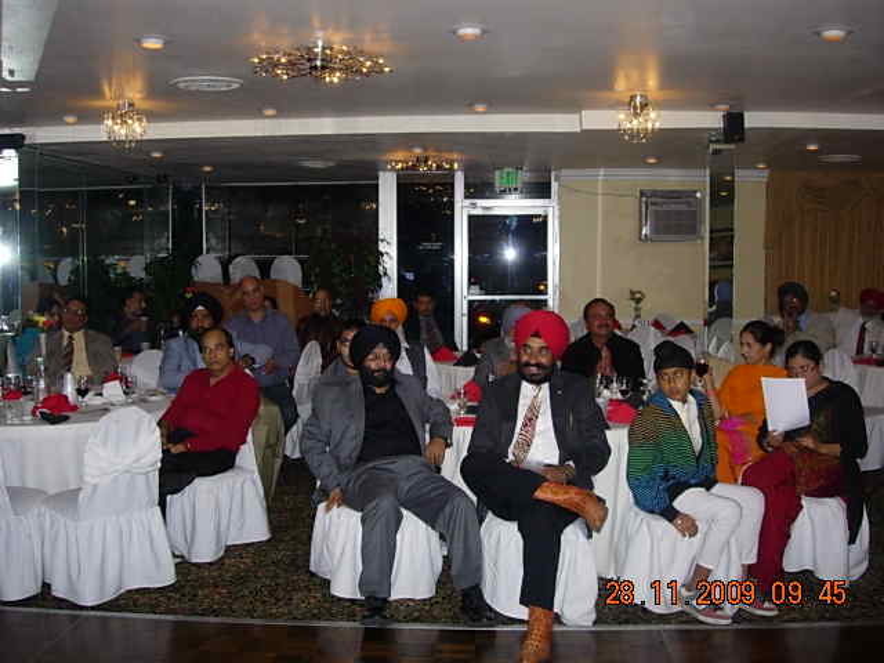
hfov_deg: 49.0
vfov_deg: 37.7
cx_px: 442
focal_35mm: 38
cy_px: 332
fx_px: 970
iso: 200
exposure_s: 1/161
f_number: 2.8
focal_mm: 7.8
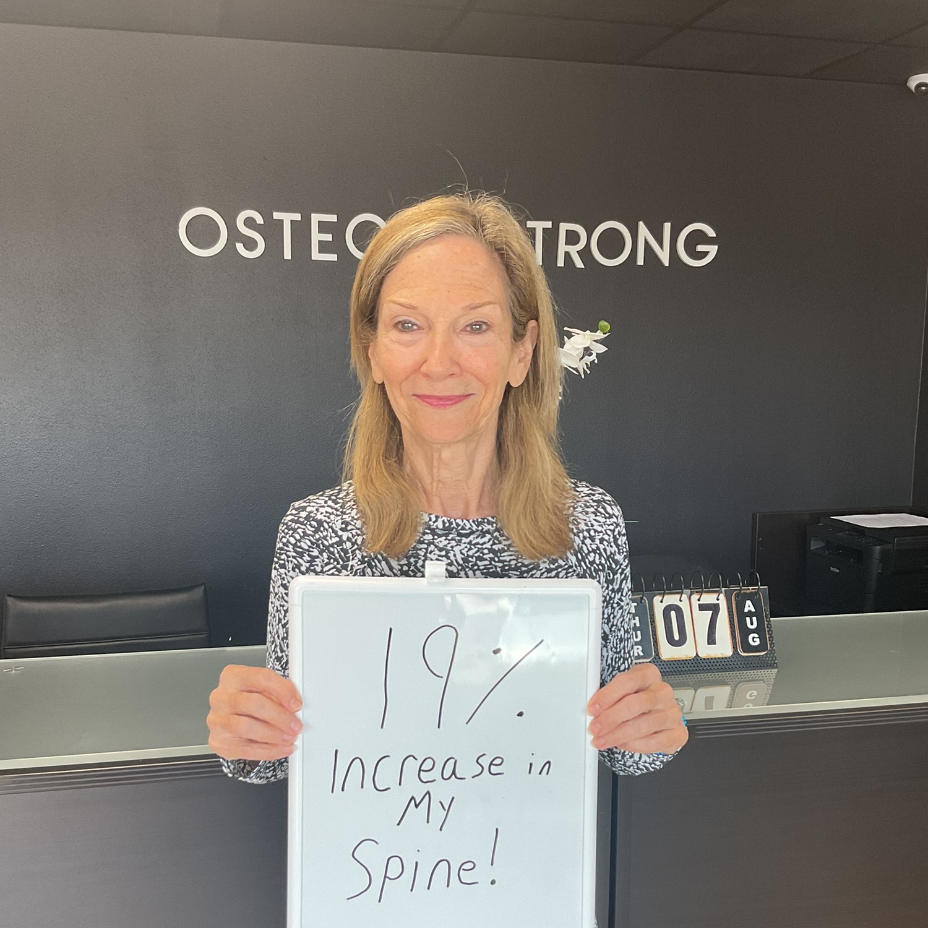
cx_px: 461
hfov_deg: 47.2
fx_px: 1062
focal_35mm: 35
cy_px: 535
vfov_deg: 47.1
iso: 50
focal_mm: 3
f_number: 1.8
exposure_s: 1/120
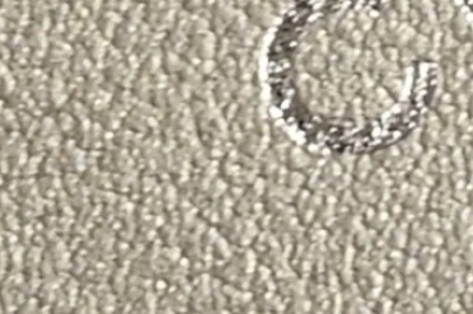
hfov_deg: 7.7
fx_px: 3438
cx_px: 819
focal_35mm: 262
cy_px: -272
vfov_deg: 5.2
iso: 200
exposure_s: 1/13
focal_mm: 60
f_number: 22
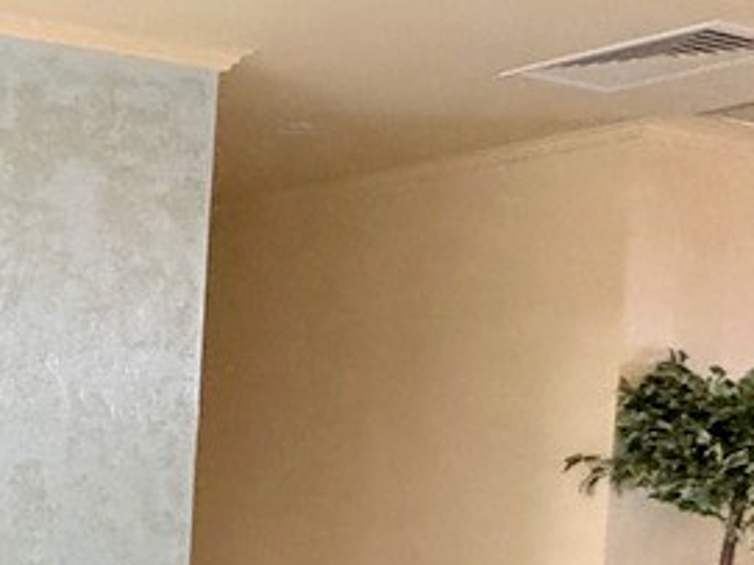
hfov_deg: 20.8
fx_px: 1350
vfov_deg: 22.6
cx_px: -626
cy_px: 584
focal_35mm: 62
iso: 320
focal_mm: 2.22
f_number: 2.2
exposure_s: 1/100
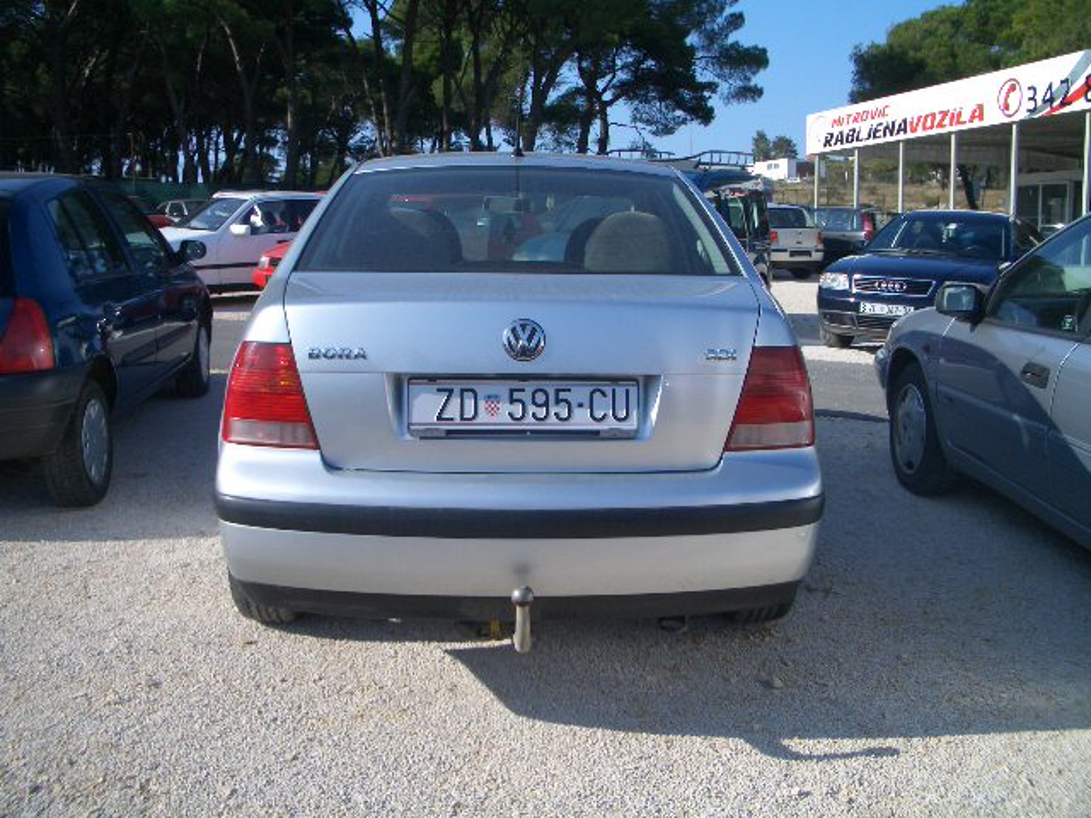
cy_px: 409
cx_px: 546
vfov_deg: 40.7
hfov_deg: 52.6
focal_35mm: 35
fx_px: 1103
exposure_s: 1/500
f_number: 4.3
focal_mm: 5.8
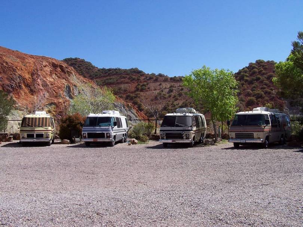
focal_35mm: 38
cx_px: 152
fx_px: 333
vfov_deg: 37.7
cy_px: 114
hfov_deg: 49.0
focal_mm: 6.3
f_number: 5.6
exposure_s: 1/350
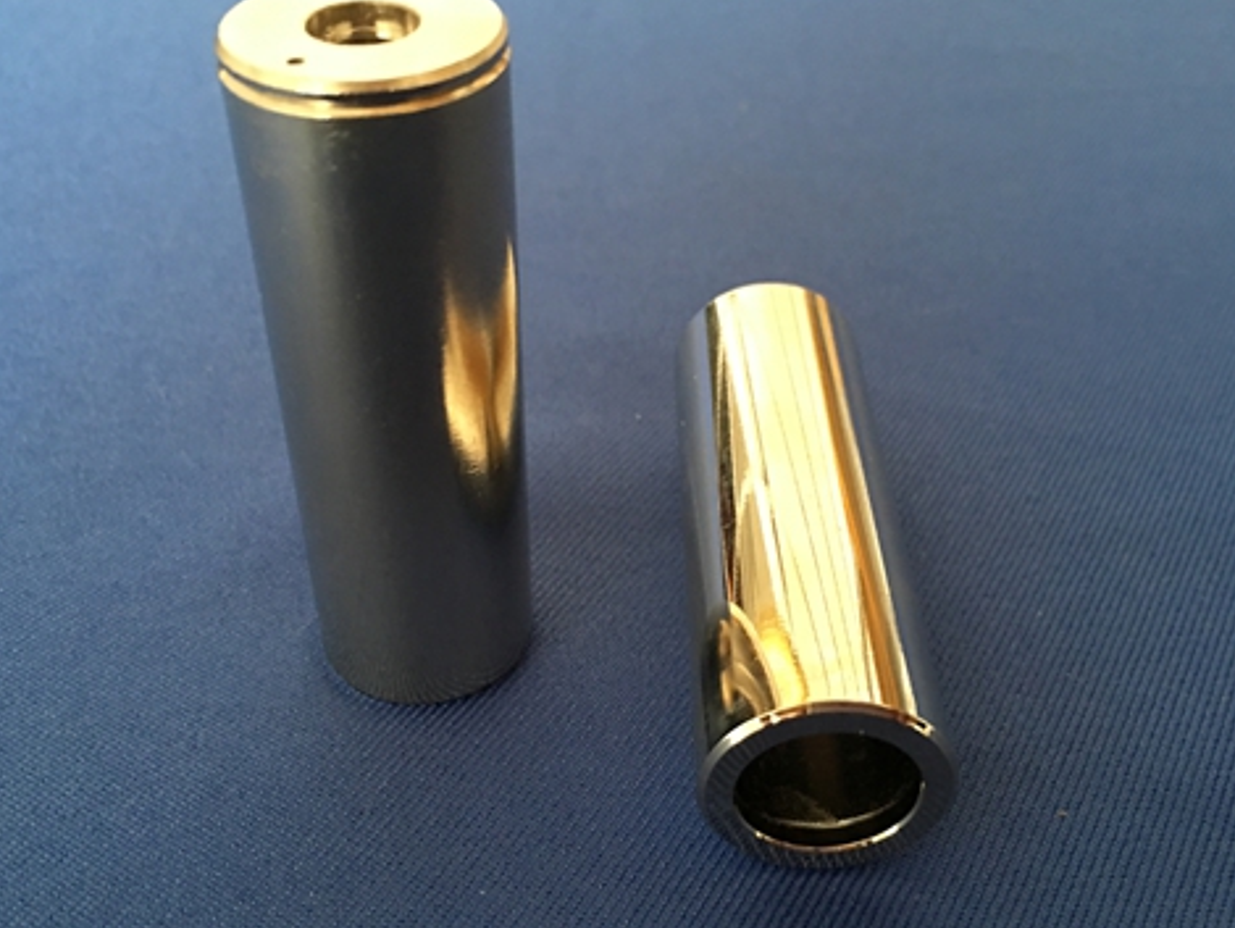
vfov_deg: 38.7
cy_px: 484
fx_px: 1321
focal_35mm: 37
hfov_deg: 50.1
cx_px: 628
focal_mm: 4.15
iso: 125
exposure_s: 1/17
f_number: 2.2
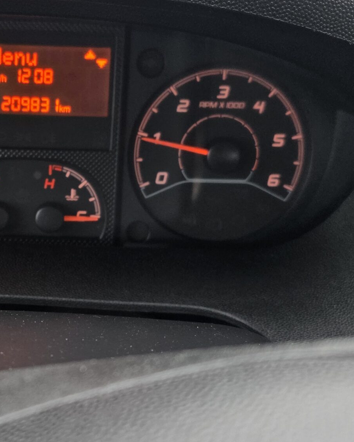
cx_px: 47
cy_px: 199
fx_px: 668
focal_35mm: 51
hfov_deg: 28.7
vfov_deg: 36.6
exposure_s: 1/180
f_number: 1.7
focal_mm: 6.25
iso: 200
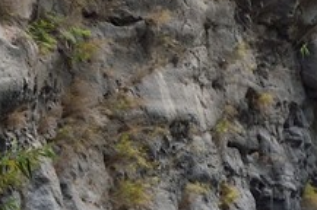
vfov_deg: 2.6
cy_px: 442
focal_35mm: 516
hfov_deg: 3.9
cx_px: -587
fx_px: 4537
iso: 200
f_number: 6.3
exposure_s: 1/200
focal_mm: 70
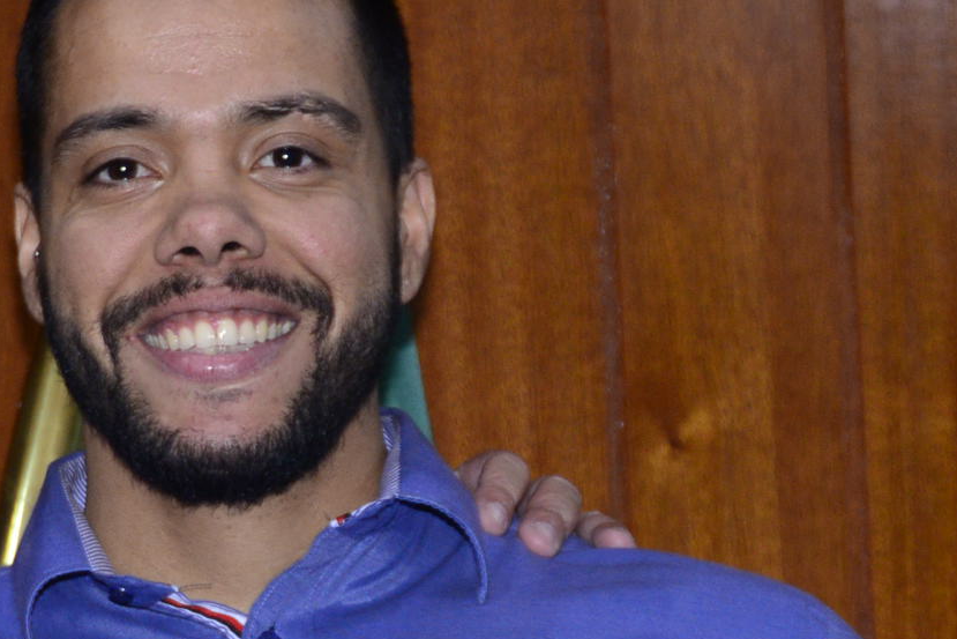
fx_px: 6753
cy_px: 716
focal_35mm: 254
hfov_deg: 8.0
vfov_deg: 5.4
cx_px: -226
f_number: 5.3
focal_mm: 70
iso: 1600
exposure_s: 1/125
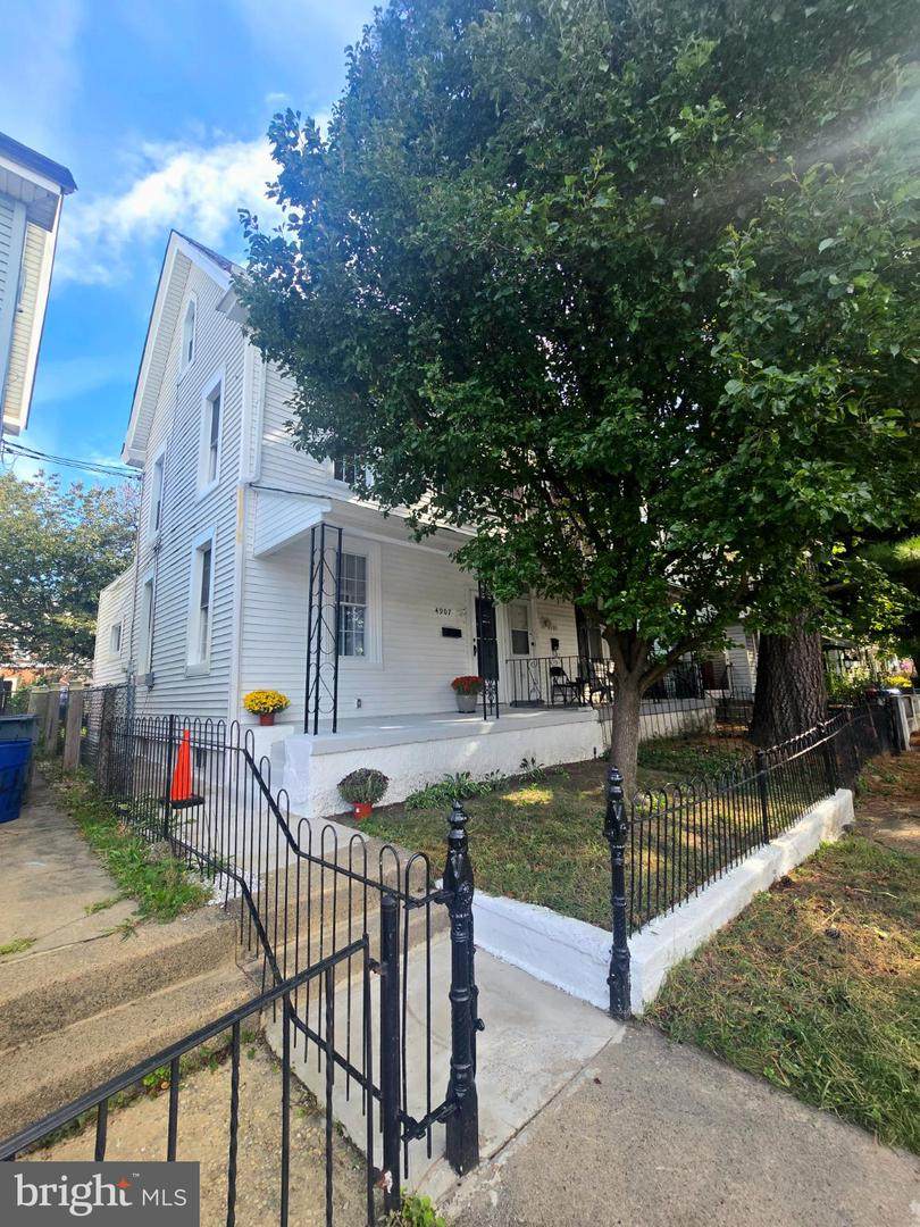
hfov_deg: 89.9
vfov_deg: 106.2
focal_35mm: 13
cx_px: 460
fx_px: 461
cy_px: 614
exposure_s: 1/476
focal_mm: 2.2
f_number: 2.2
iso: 50
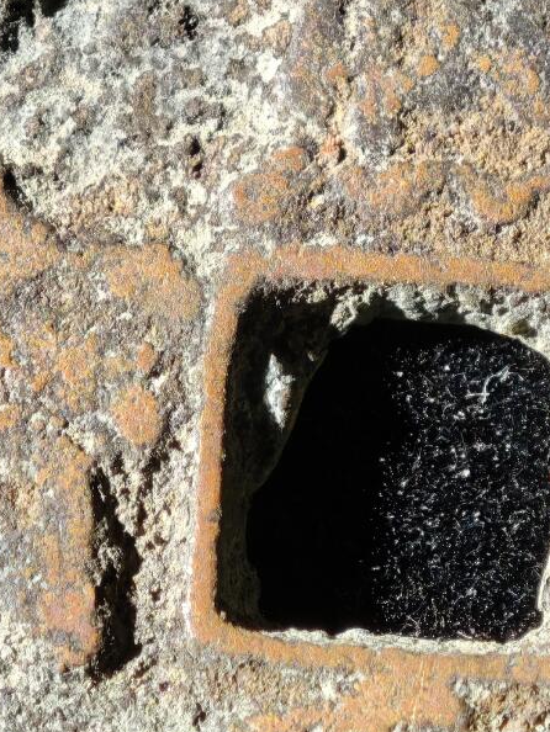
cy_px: 553
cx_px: 424
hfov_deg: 4.7
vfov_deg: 6.3
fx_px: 6668
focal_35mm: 315
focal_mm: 9
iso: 320
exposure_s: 1/100
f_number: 2
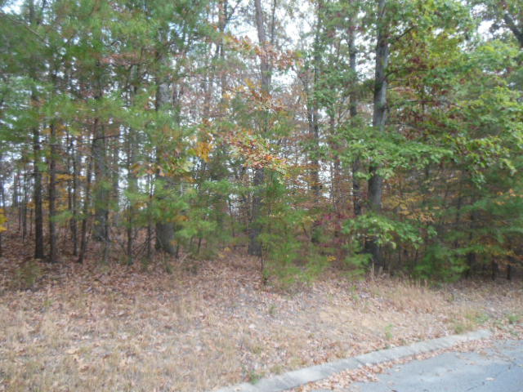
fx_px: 378
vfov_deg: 54.9
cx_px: 262
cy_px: 196
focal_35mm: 25
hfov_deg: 69.4
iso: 250
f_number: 3.2
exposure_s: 1/250
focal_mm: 4.5
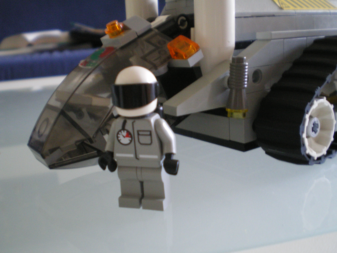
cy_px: 126
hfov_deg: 49.0
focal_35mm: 38
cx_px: 168
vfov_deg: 37.7
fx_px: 370
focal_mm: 6.3
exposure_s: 1/8
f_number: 3.1
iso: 400
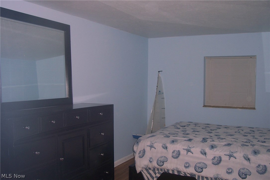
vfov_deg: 38.8
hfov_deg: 55.8
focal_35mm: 34
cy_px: 90
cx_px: 135
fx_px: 255
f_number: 2.7
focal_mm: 5.6
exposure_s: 1/60
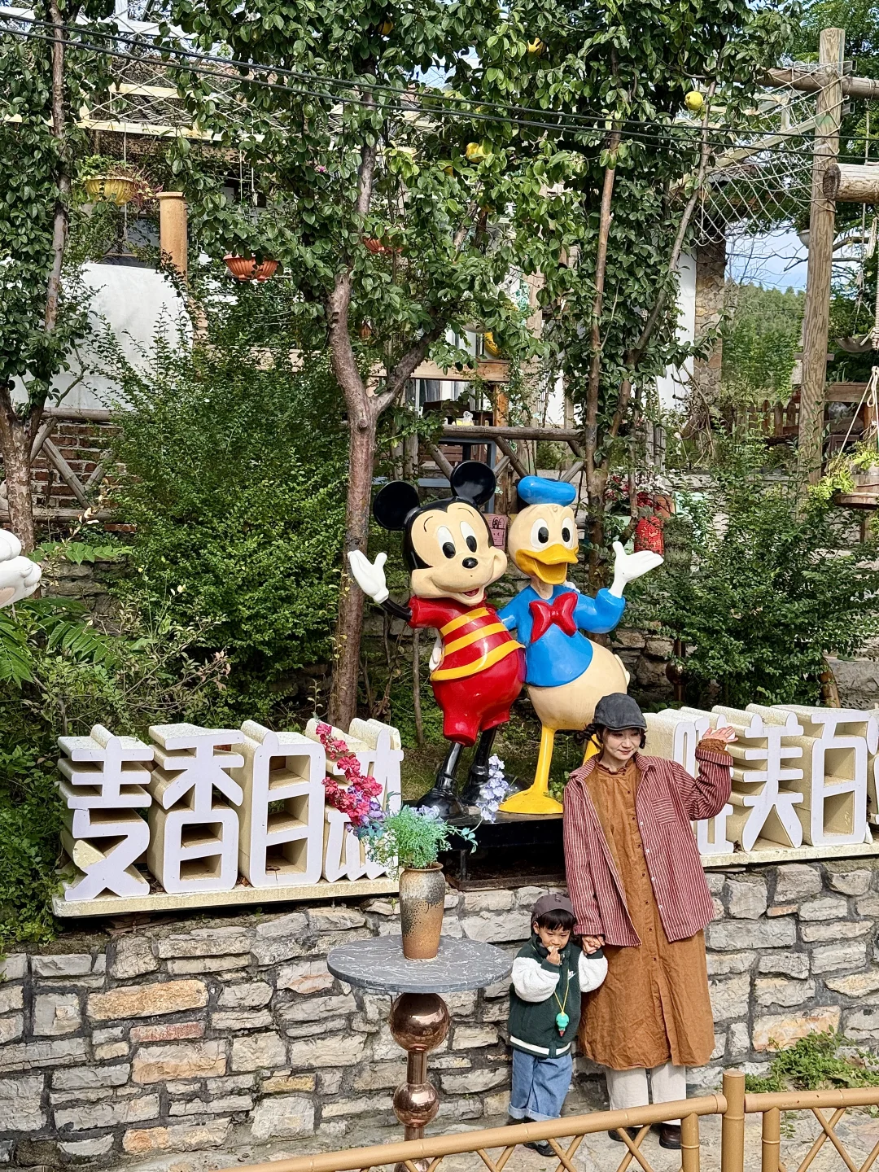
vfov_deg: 39.7
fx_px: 1625
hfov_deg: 30.3
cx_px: 440
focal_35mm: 48
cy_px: 586
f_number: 1.78
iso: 100
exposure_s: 1/3096
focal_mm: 6.76
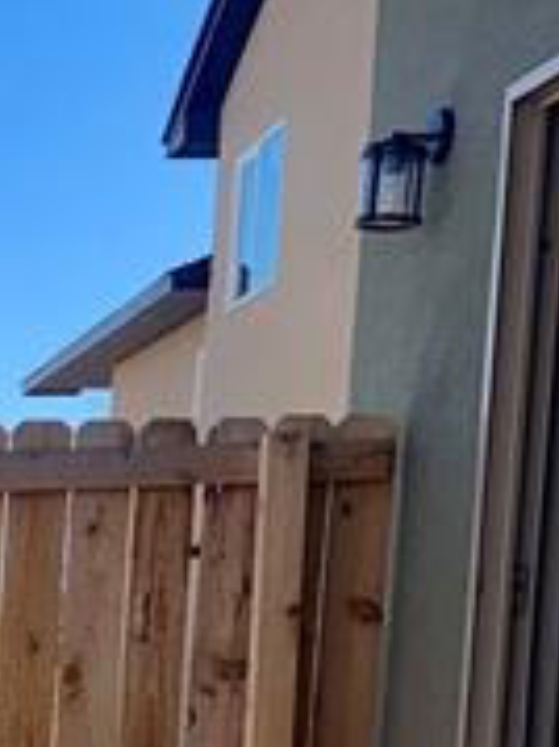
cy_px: 793
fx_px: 2220
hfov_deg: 12.5
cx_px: -576
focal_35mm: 103
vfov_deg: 18.5
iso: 50
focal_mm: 6.76
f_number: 1.78
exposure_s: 1/3597
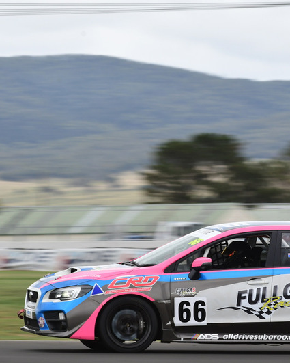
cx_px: 229
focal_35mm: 424
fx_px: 4548
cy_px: 181
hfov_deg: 3.7
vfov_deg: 4.6
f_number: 11
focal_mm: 200
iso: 320
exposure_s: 1/200
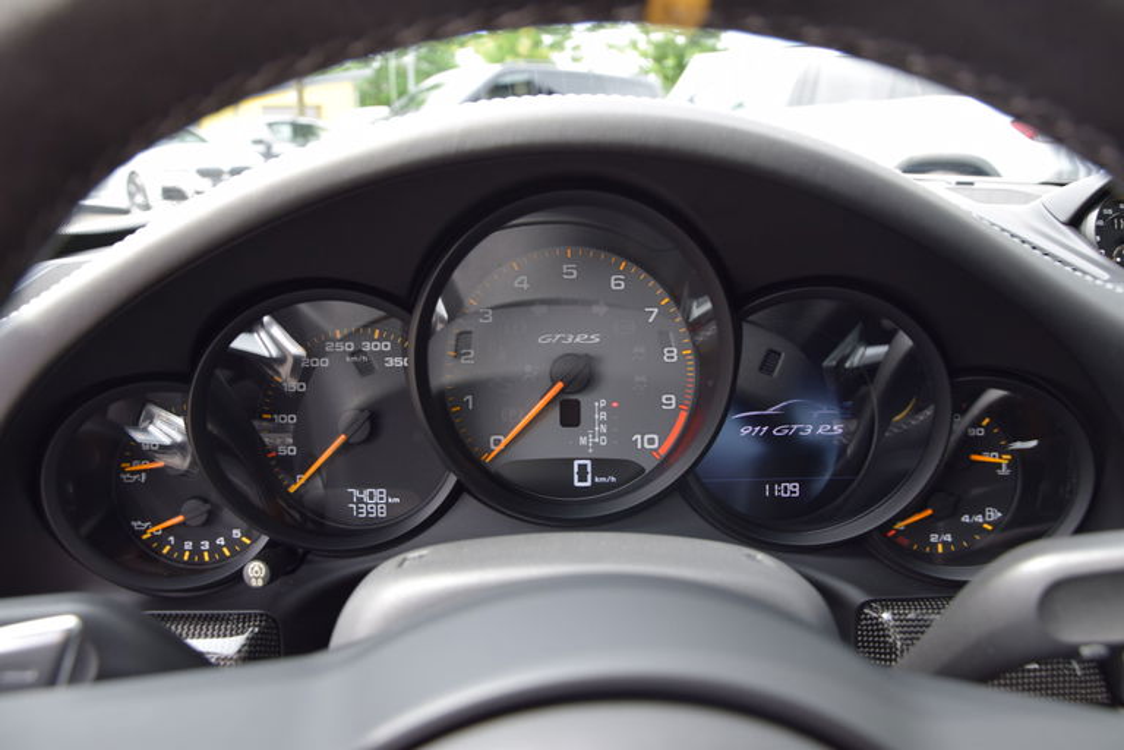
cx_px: 562
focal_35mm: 52
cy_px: 375
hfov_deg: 37.9
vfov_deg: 25.8
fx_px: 1639
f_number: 7.1
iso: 400
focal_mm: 35
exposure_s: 1/200
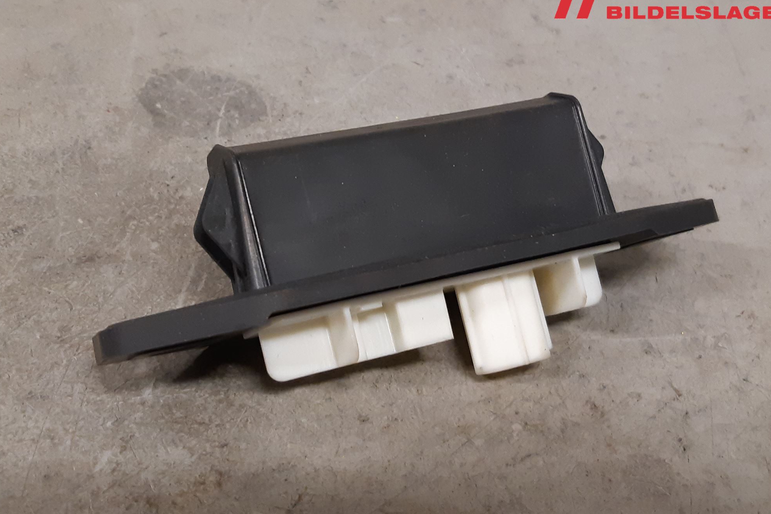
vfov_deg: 46.4
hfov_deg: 65.5
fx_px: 600
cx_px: 394
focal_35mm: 28
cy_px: 252
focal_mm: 3.93
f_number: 1.7
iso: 200
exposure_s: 1/50
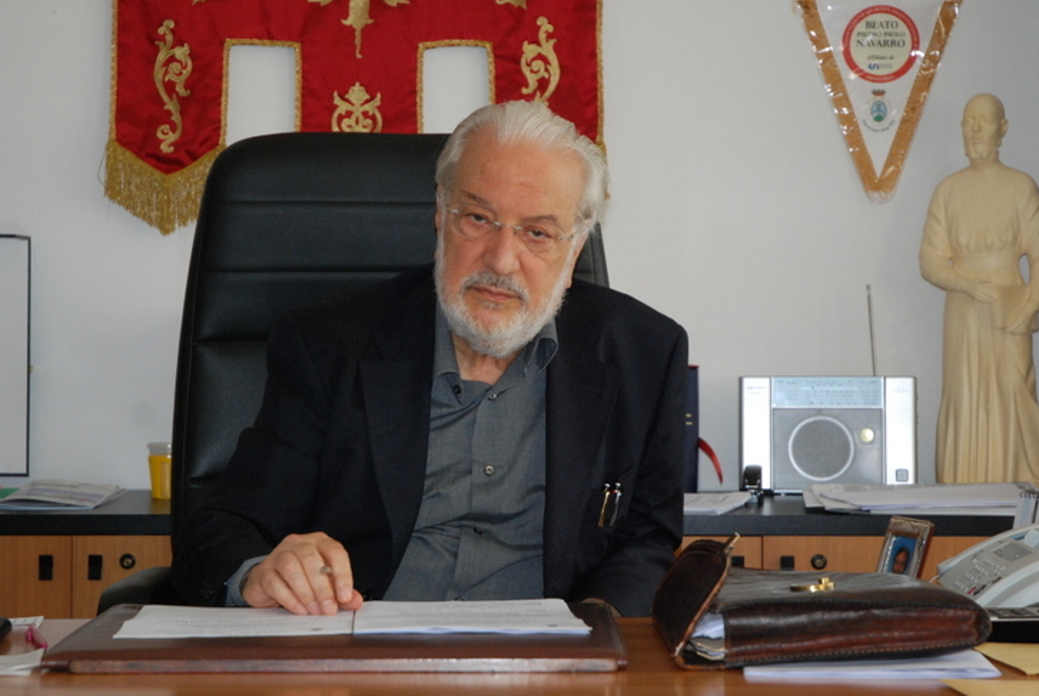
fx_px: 2485
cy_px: 322
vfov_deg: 15.9
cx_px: 520
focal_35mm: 86
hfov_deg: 23.6
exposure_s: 1/60
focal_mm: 52
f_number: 5
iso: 800
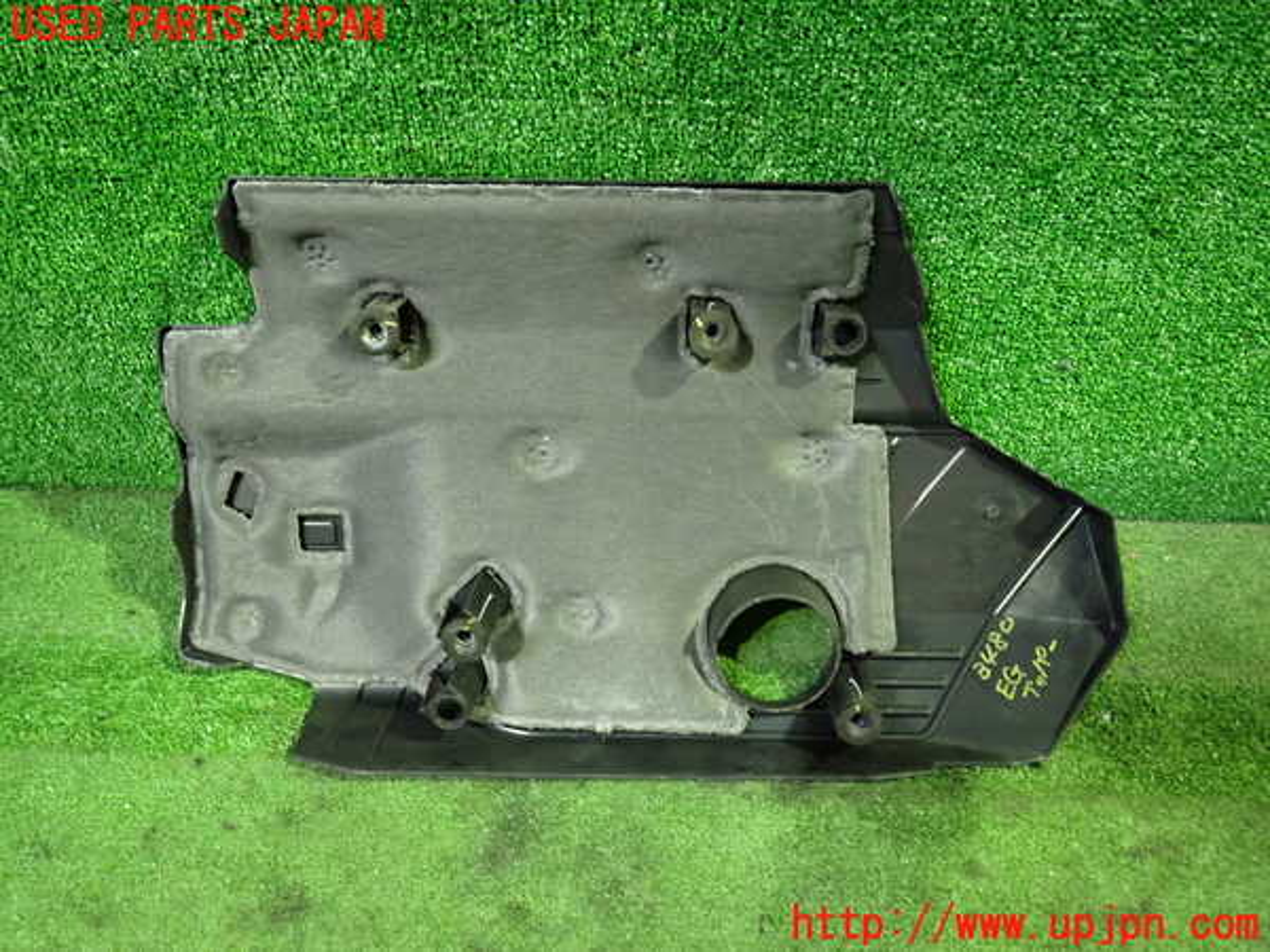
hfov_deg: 69.4
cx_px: 635
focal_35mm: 25
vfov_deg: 54.9
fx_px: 917
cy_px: 476
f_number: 2
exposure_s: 1/25
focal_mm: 4.5
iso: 800
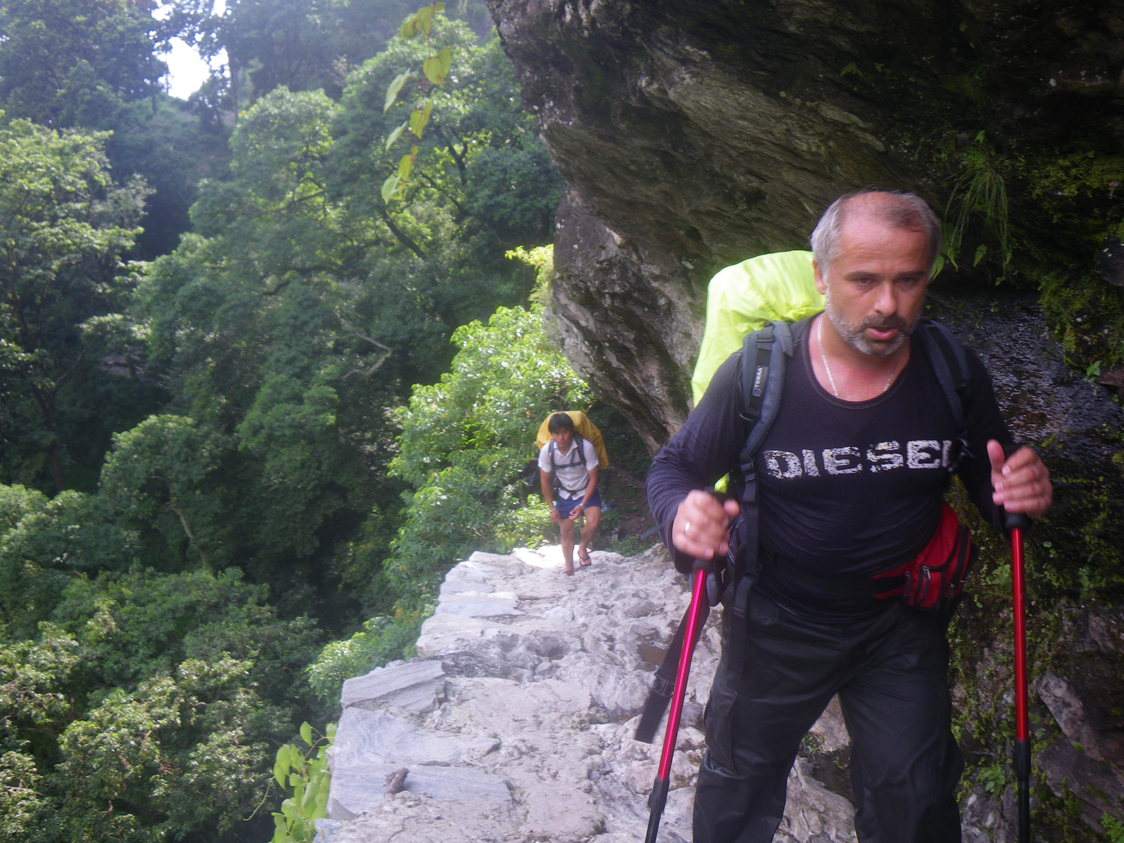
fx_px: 909
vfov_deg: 49.7
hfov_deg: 63.4
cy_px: 422
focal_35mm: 28
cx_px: 562
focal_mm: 5
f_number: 3.5
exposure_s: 1/60
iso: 50
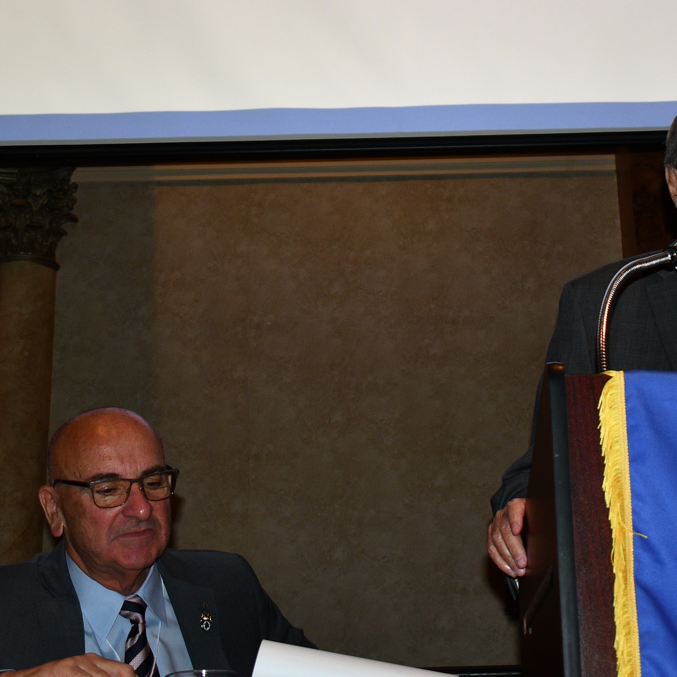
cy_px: 91
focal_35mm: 73
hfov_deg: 23.6
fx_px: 1615
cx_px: 424
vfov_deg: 23.2
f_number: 3.8
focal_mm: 21
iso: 250
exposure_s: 1/125
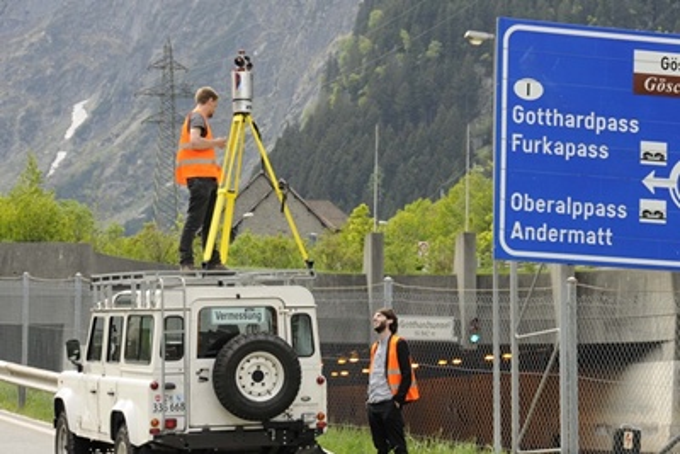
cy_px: 227
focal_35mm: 105
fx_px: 1984
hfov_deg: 19.4
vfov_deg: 13.1
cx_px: 340
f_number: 8
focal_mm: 70
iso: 400
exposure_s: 1/250
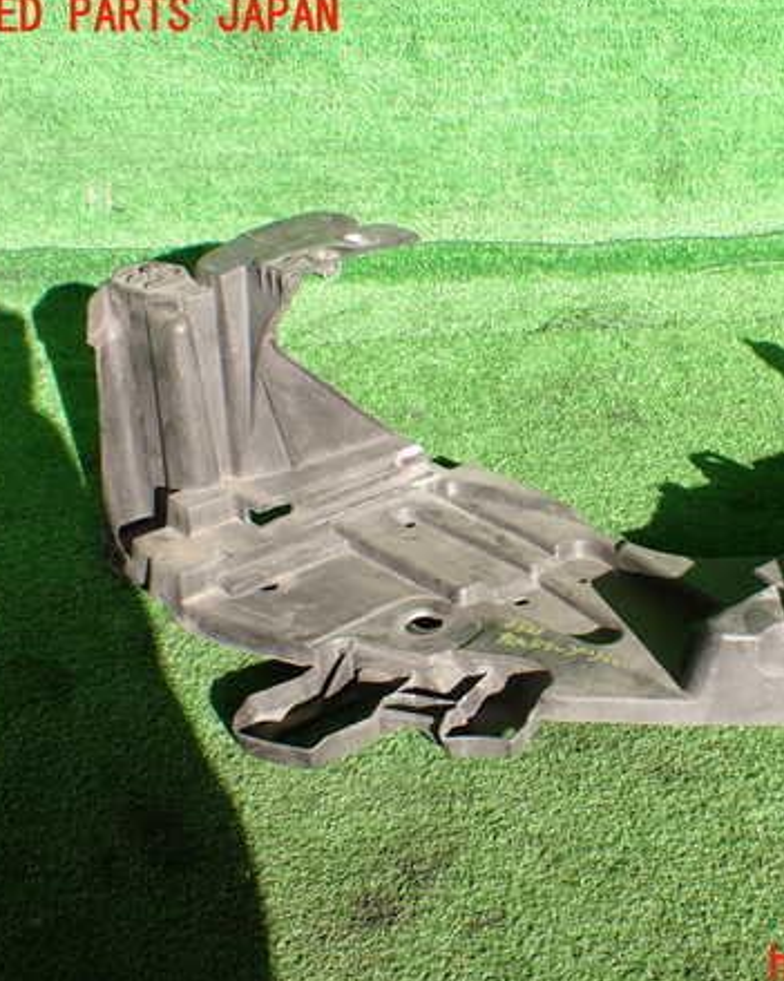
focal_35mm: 40
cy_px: 492
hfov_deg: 36.3
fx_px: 1161
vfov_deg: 45.8
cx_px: 603
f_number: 3.2
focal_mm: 5.4
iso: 100
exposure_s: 1/320
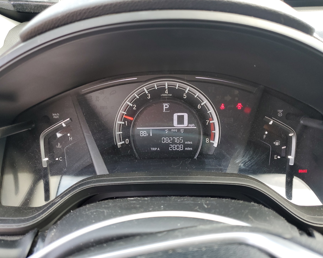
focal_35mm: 28
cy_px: 128
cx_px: 165
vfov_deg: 51.5
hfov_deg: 62.2
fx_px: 268
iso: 64
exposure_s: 1/120
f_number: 1.5
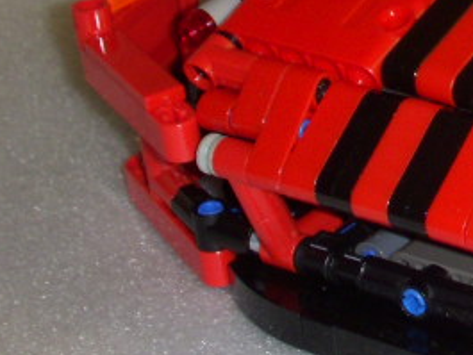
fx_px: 2010
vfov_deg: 10.1
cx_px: 800
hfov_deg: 12.5
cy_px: 52
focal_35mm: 147
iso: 100
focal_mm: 6.3
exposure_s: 1/30
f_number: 3.3
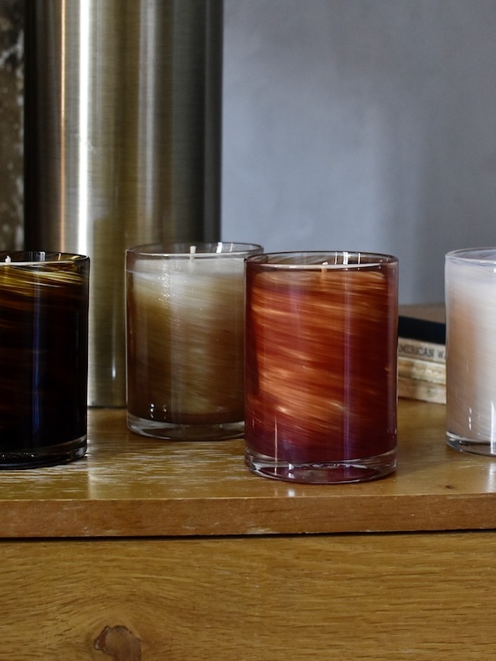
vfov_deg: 25.4
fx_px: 1466
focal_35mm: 77
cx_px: 302
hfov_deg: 19.2
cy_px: 328
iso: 1250
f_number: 5
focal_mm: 35
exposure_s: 1/80
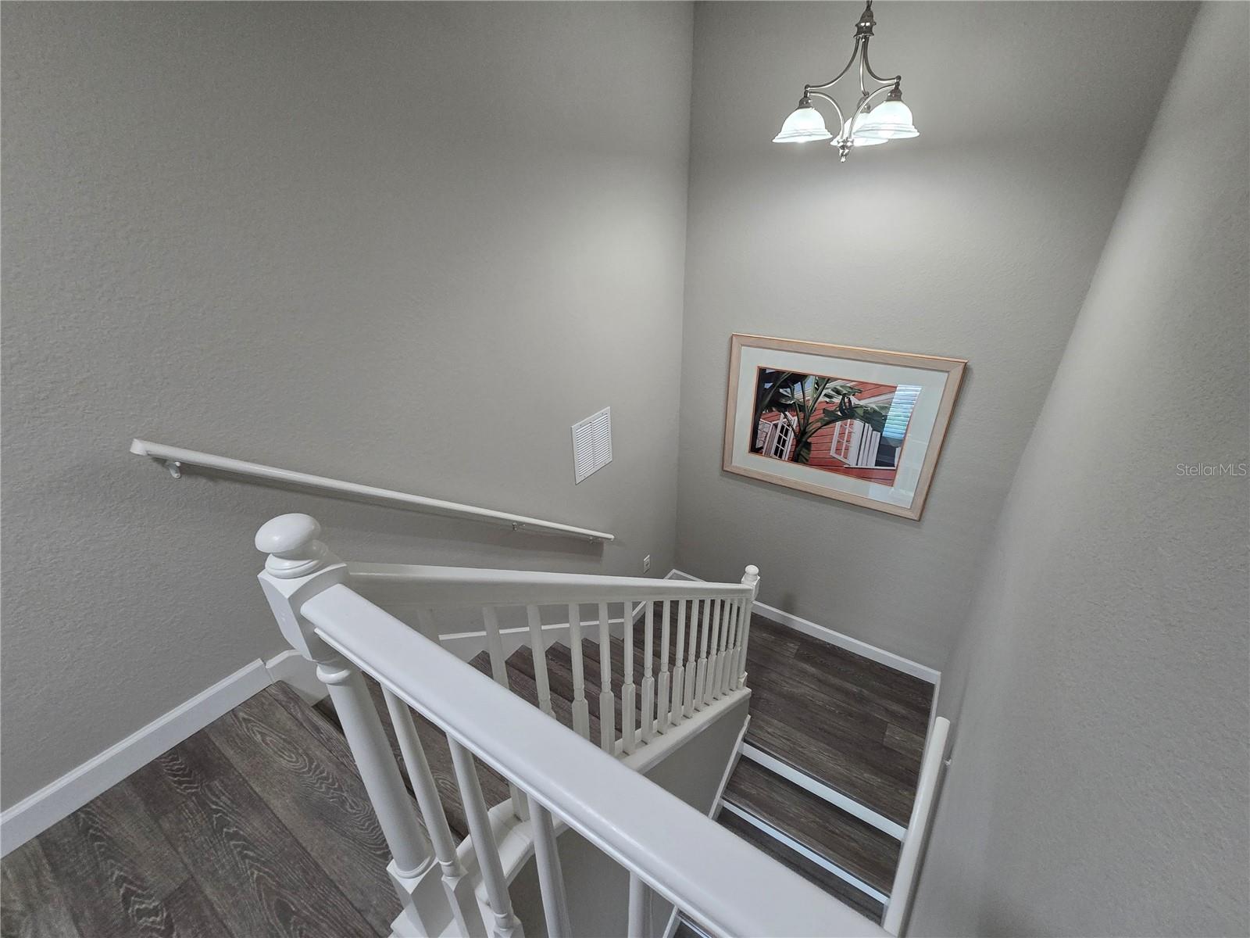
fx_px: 469
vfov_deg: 89.9
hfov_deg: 106.2
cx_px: 625
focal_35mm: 13
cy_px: 469
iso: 250
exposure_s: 1/60
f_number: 2.2
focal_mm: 2.2
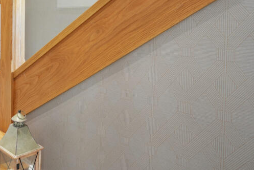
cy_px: 26
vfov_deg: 36.2
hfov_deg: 46.0
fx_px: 247
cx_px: 2
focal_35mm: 35
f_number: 8
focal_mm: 17
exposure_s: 1
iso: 250
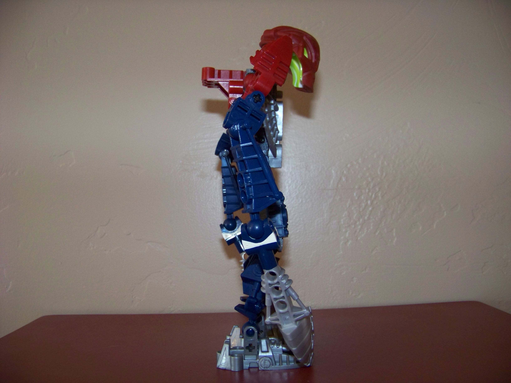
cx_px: 256
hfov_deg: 51.4
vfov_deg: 39.7
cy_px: 192
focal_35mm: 36
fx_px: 531
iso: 200
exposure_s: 1/30
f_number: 2.8
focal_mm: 5.85
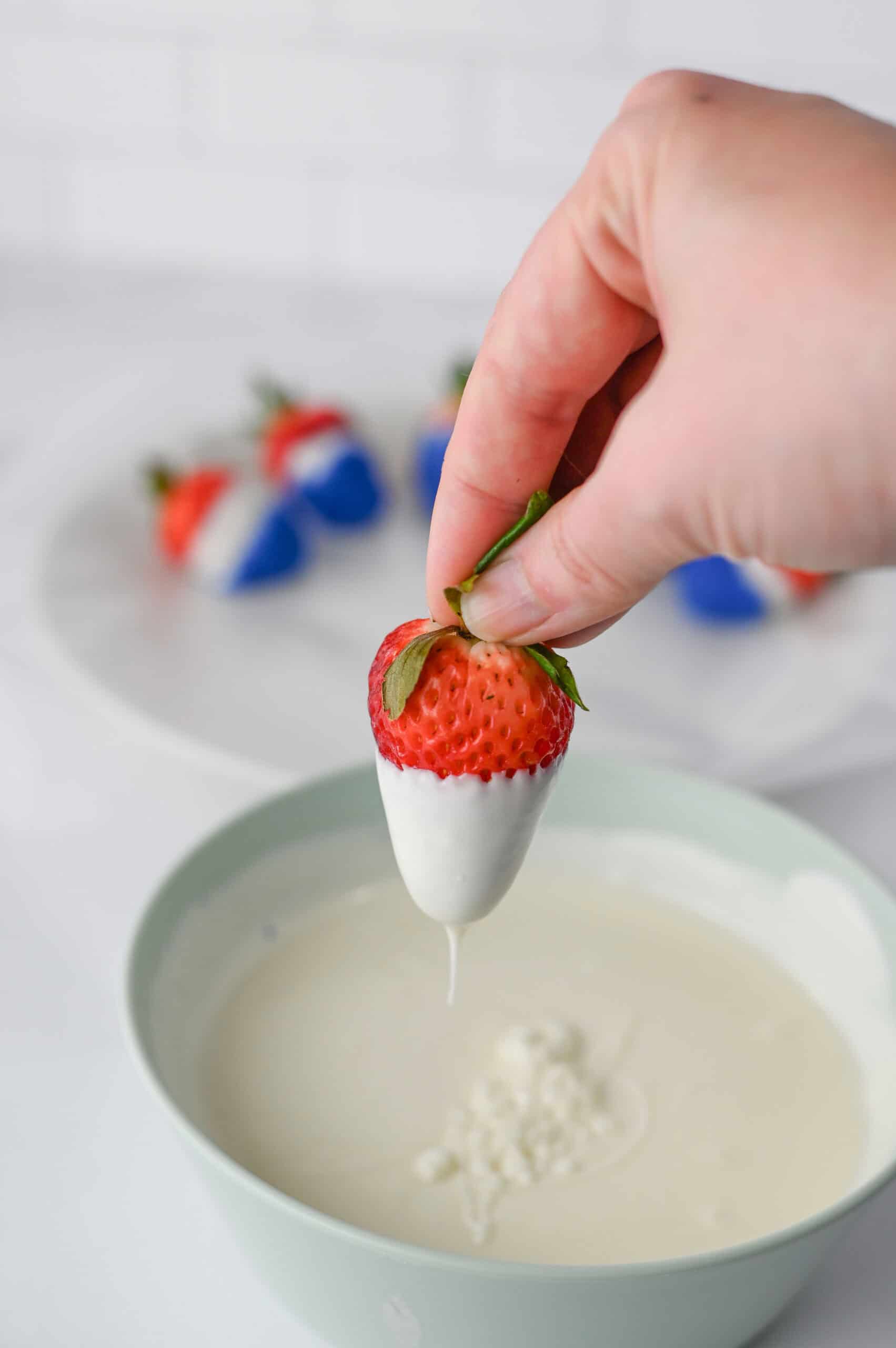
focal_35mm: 50
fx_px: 1869
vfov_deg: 39.6
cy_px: 674
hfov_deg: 27.0
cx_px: 448
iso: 250
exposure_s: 1/200
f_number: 4.5
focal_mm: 50
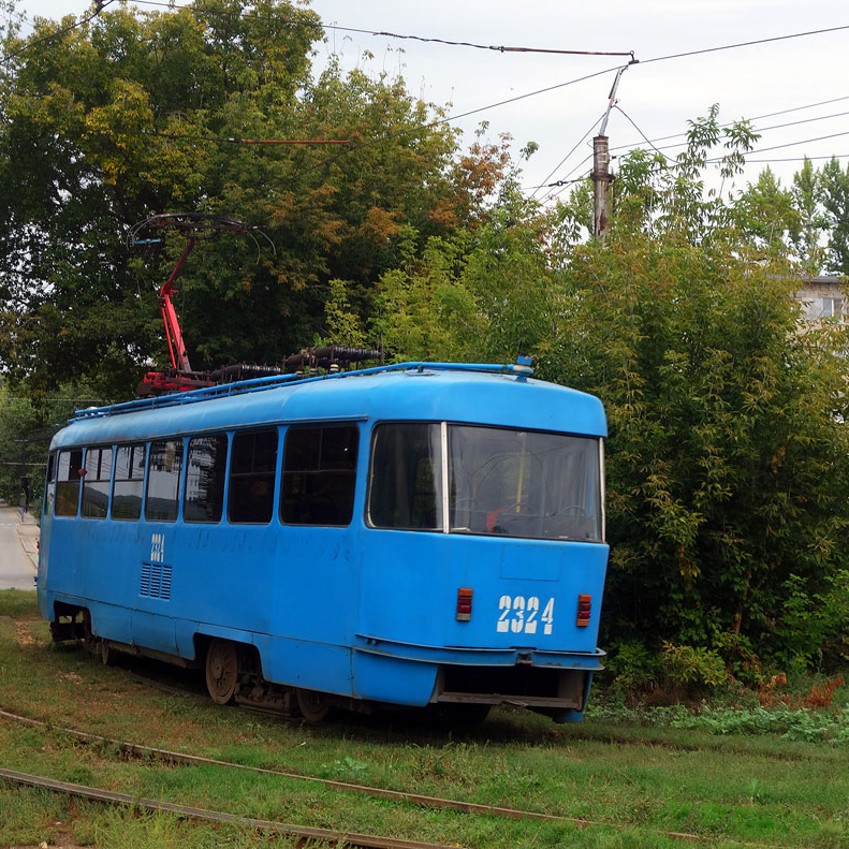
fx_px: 1859
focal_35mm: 67
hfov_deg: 25.7
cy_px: 428
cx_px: 339
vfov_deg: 25.7
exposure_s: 1/125
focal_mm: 19.31
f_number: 5.6
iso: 125
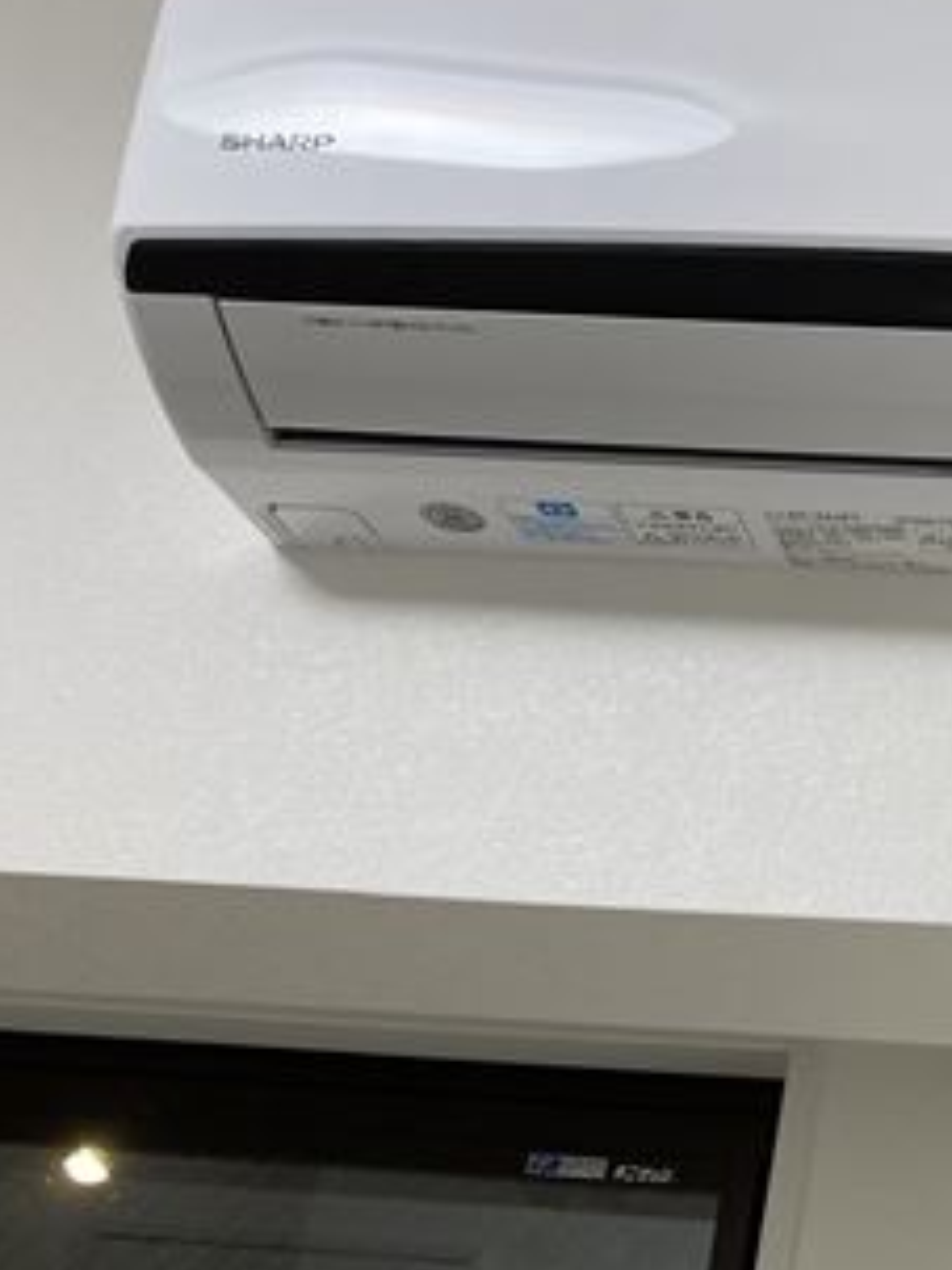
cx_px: 1120
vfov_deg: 34.9
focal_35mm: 55
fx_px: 2018
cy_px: 545
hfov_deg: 24.3
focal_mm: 4.25
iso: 100
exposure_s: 1/100
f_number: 1.8
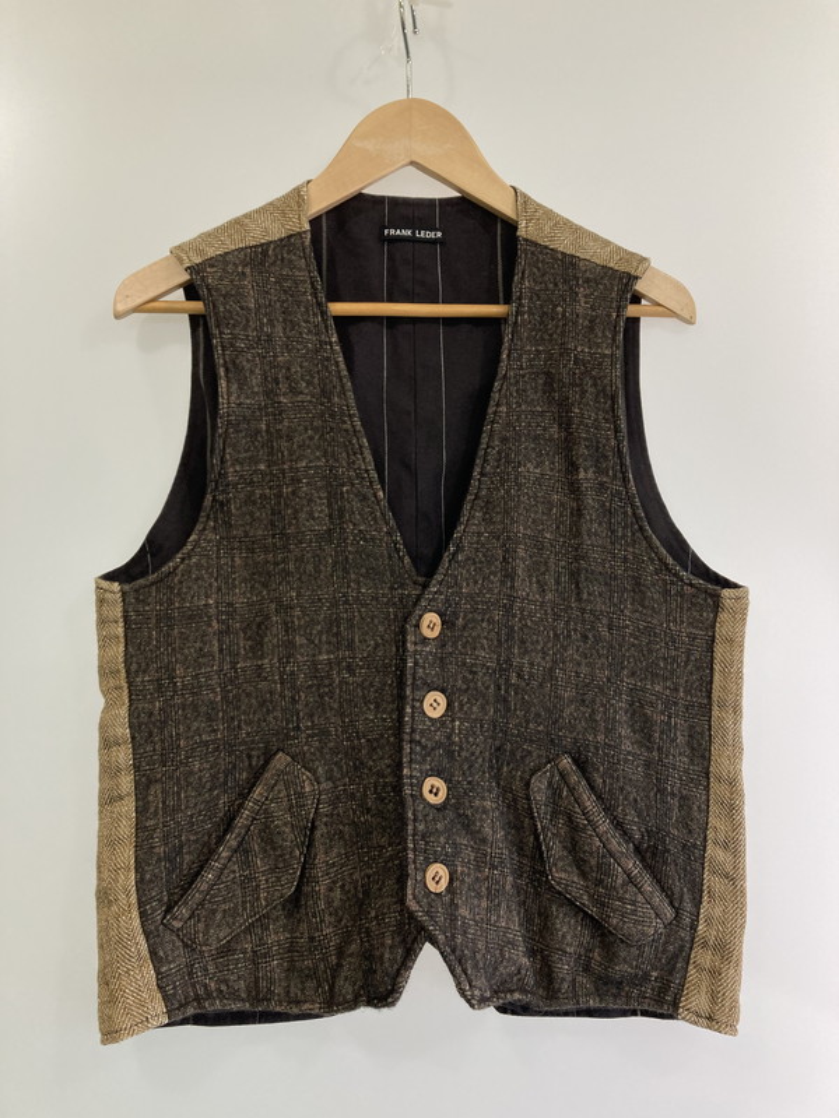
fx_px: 905
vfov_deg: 63.4
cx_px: 420
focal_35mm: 28
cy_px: 559
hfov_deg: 49.7
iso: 50
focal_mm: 3.99
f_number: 1.8
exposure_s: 1/50
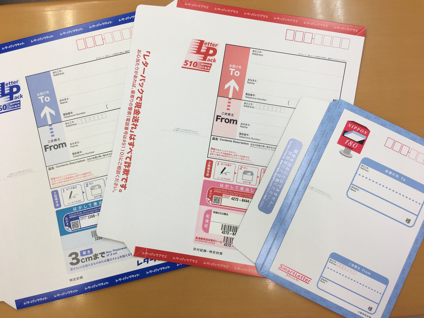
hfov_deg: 61.7
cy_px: 159
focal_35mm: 29
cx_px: 212
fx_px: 355
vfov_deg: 48.2
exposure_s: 1/50
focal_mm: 4.15
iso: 25
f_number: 2.2
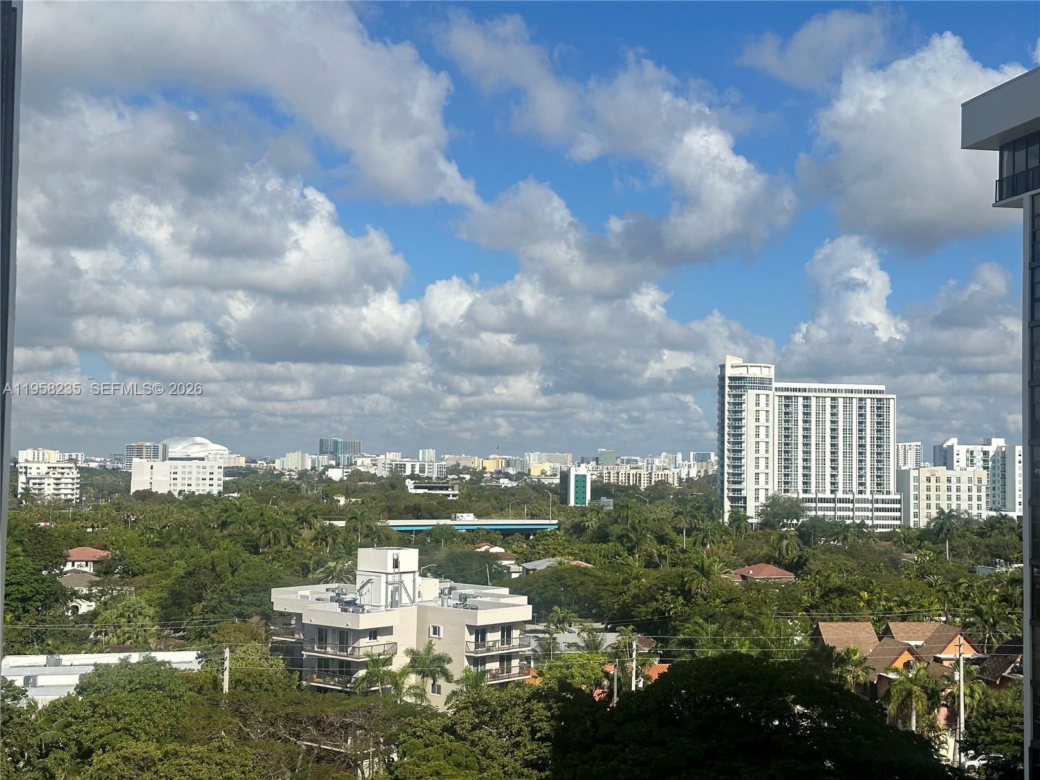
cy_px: 390
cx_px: 520
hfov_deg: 39.7
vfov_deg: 30.3
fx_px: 1442
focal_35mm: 48
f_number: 1.78
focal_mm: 6.86
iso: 64
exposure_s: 1/6211
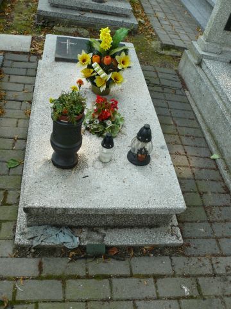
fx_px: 311
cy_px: 154
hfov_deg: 40.7
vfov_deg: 52.6
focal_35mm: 35
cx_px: 116
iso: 100
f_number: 3.6
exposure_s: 1/100
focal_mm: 7.4
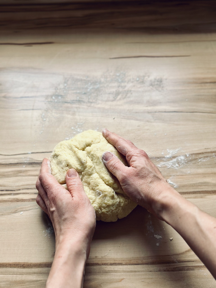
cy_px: 144
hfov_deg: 30.3
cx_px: 108
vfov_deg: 39.7
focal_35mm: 48
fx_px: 399
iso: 100
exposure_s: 1/121
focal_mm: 6.86
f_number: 1.78
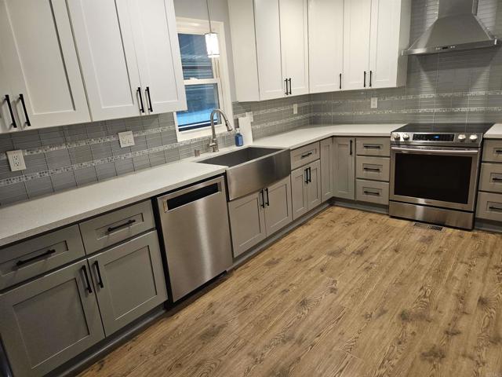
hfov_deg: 73.9
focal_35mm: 23
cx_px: 251
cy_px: 188
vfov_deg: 58.9
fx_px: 334
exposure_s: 1/120
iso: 250
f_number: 1.8
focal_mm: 5.4
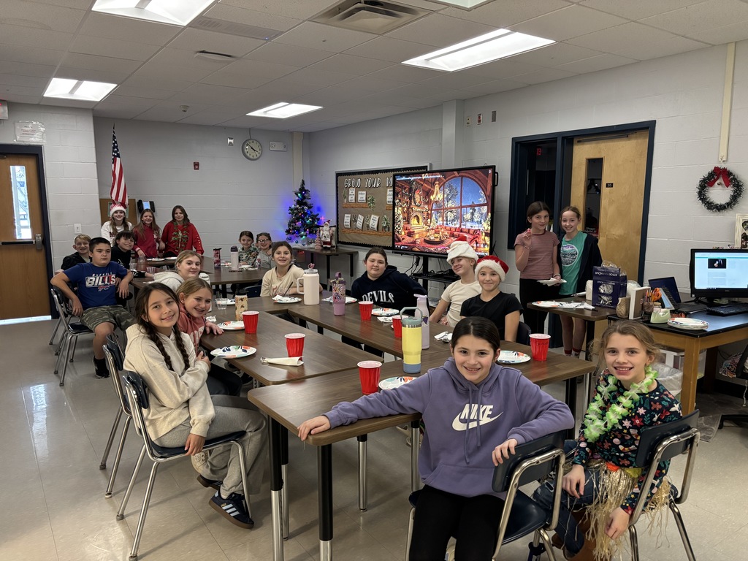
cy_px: 280
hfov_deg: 67.3
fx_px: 562
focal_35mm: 26
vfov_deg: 53.1
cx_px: 374
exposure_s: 1/60
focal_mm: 5.96
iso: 400
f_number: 1.6
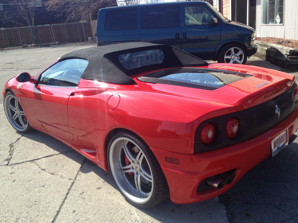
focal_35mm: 35
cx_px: 149
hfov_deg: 52.6
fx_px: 301
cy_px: 112
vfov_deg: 40.7
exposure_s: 1/800
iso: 50
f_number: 2.4
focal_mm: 4.28
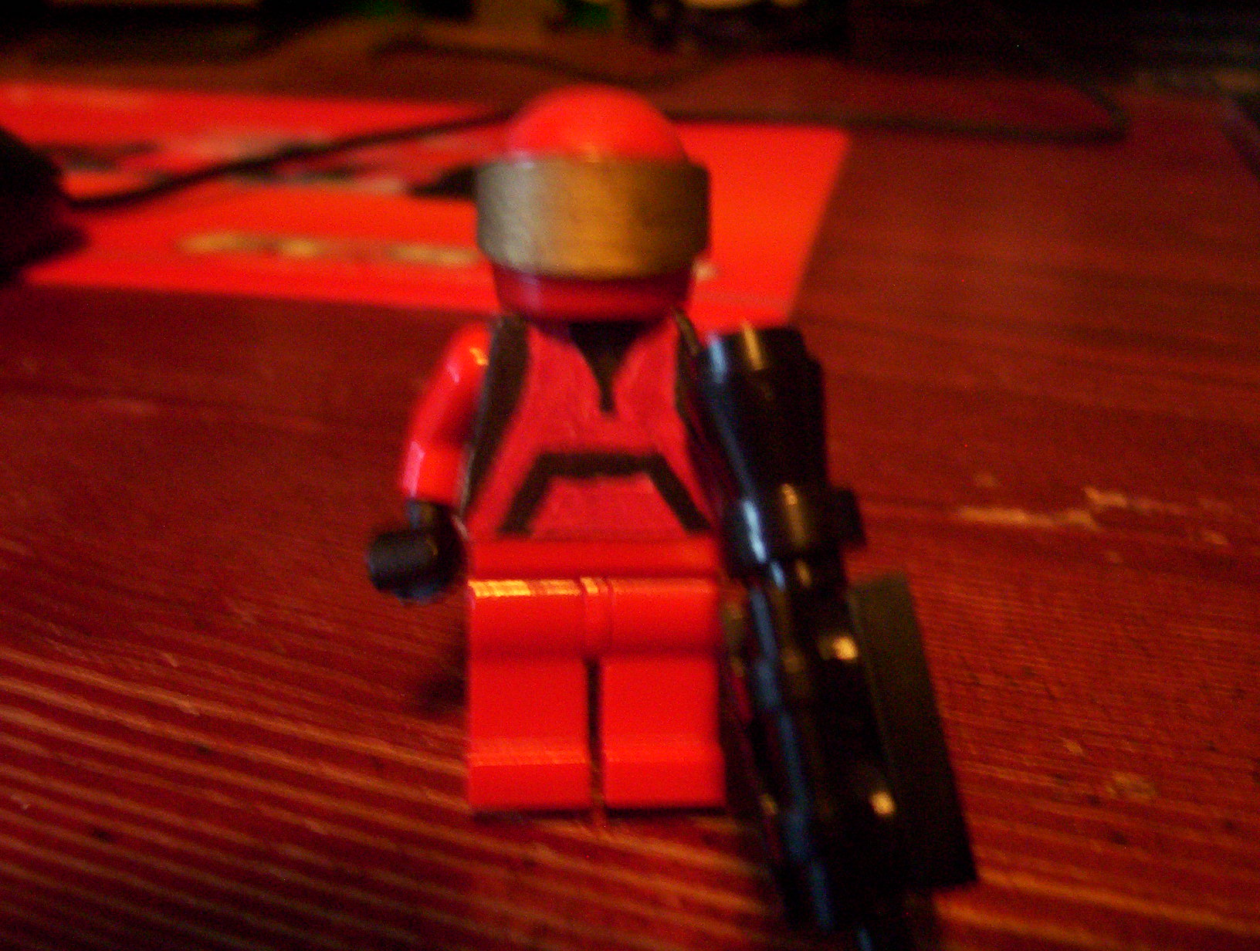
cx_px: 630
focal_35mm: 43
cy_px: 476
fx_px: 1569
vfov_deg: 33.7
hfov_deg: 43.8
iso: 200
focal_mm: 5.77
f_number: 2.73
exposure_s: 1/8
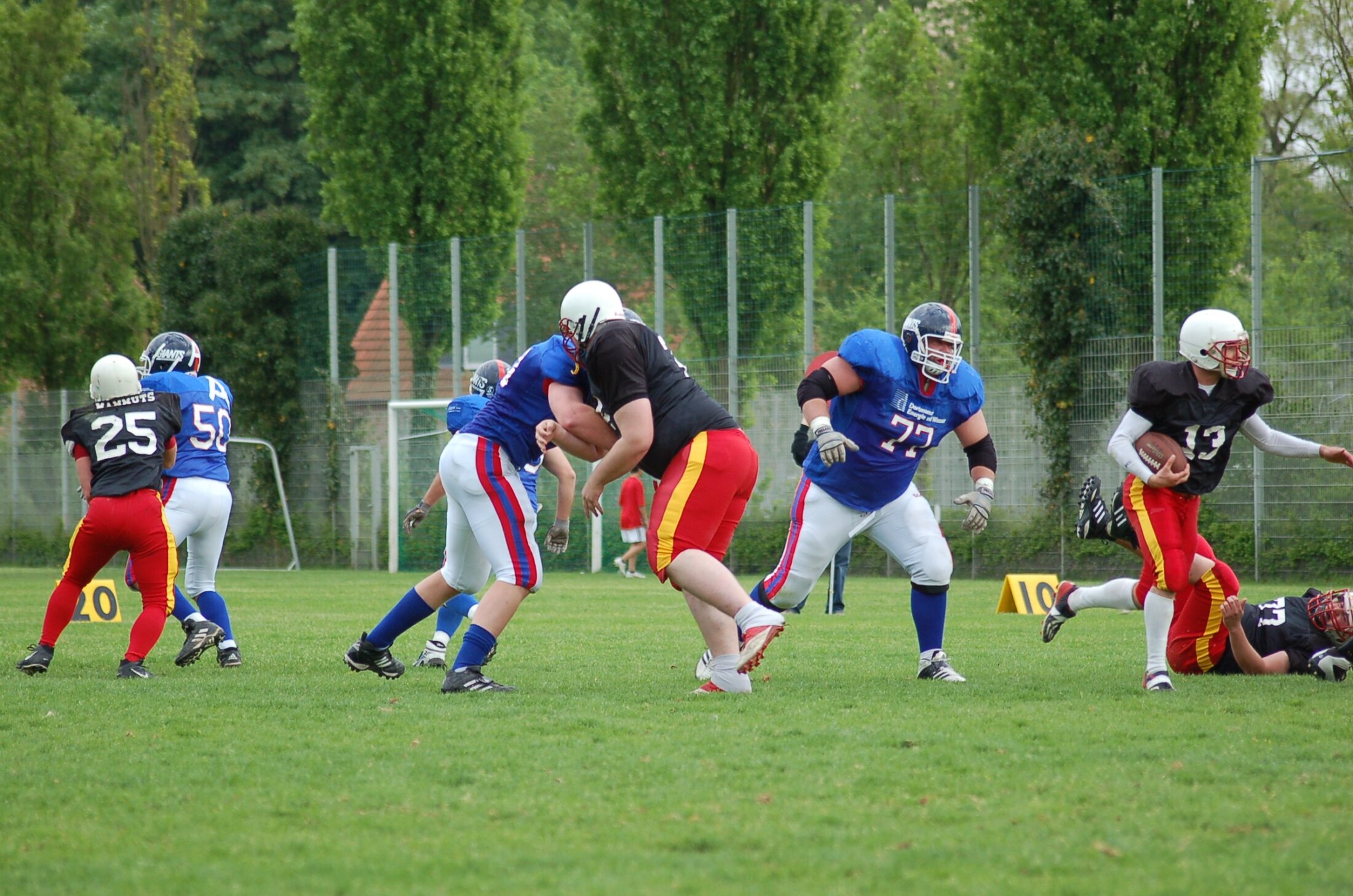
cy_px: 448
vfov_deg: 6.8
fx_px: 7596
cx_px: 676
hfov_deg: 10.2
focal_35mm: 202
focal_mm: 135
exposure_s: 1/800
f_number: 4.5
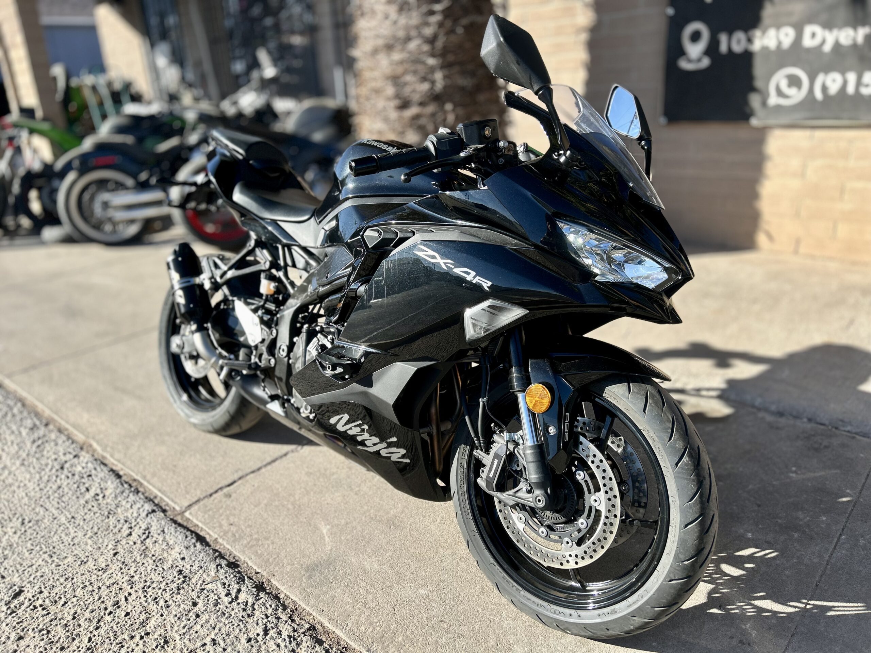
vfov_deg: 53.1
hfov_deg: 67.3
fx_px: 654
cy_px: 326
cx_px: 436
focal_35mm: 26
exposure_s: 1/1645
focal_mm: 5.7
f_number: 1.5
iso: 50
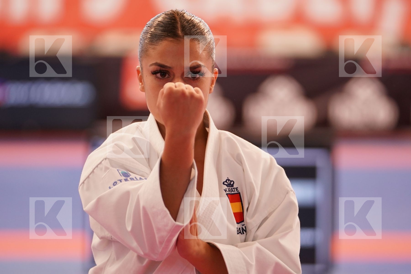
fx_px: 2957
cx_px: 206
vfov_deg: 5.3
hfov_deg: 8.0
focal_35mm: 259
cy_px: 137
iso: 1250
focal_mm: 173
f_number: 2.8
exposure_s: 1/500
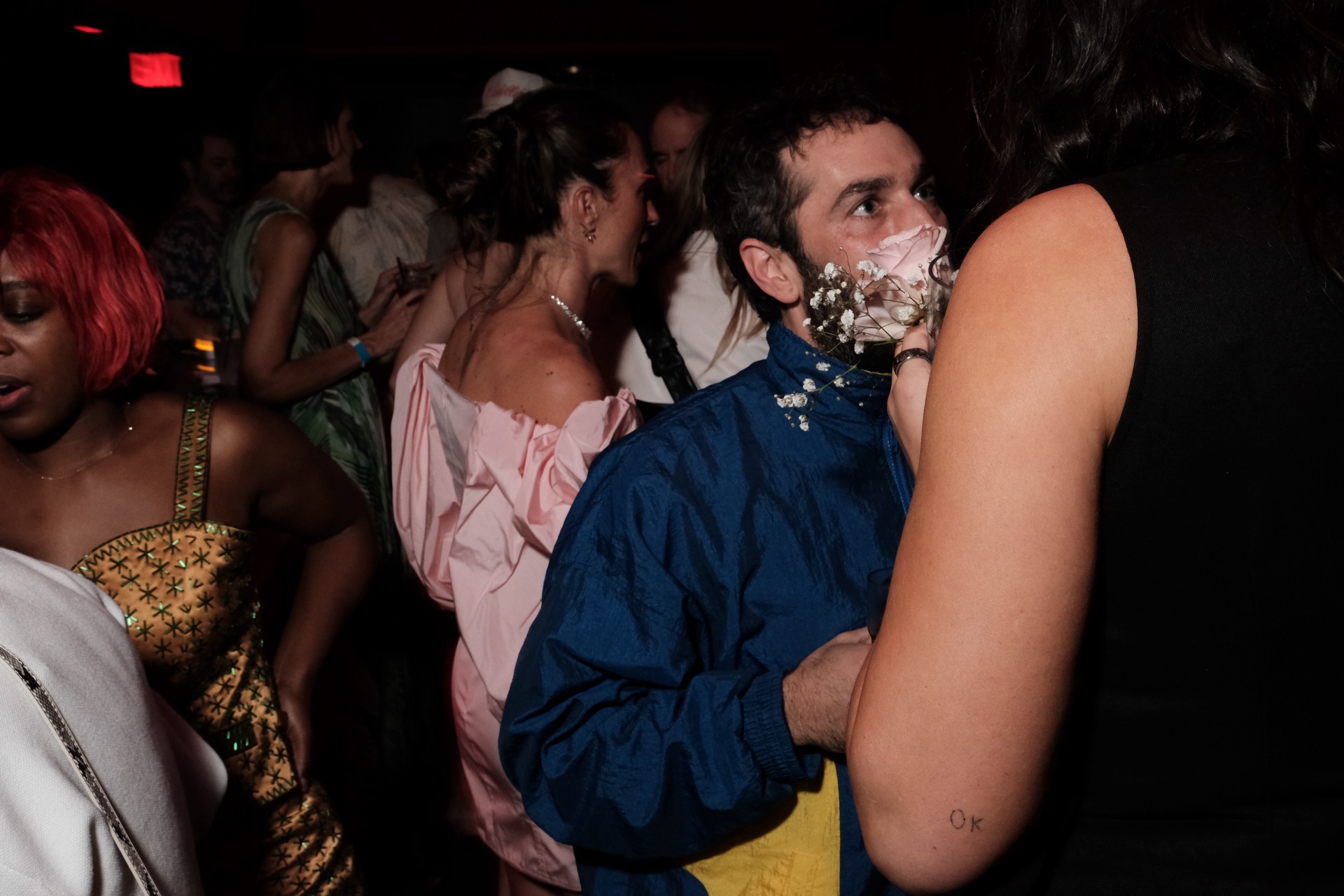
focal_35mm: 38
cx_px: 672
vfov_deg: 35.1
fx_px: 1419
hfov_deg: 50.7
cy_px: 448
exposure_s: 1/30
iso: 2500
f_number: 11
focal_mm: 25.4
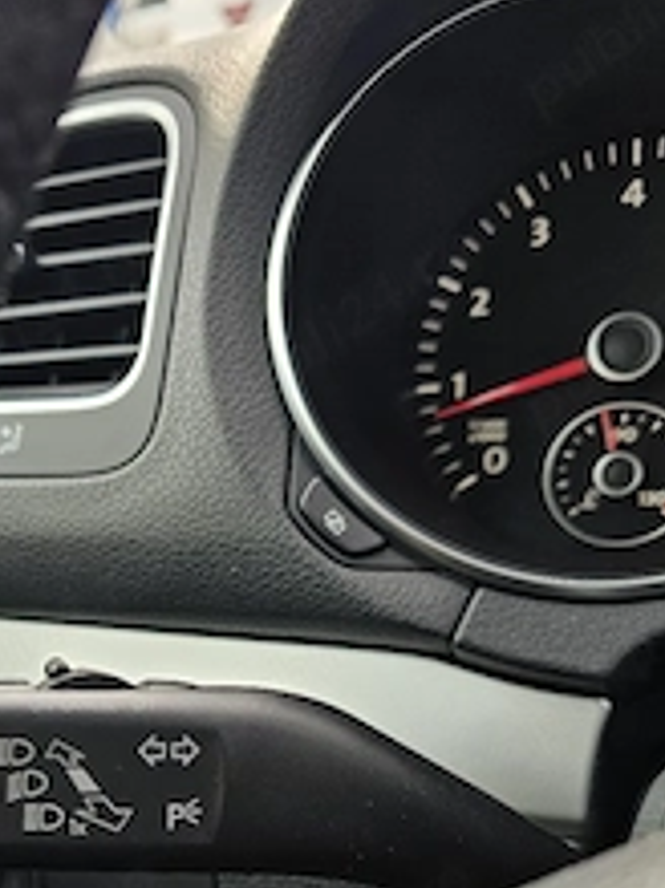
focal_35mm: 42
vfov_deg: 43.0
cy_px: 693
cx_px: 105
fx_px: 1077
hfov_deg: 33.0
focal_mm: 6.3
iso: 40
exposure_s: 1/182
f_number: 1.7
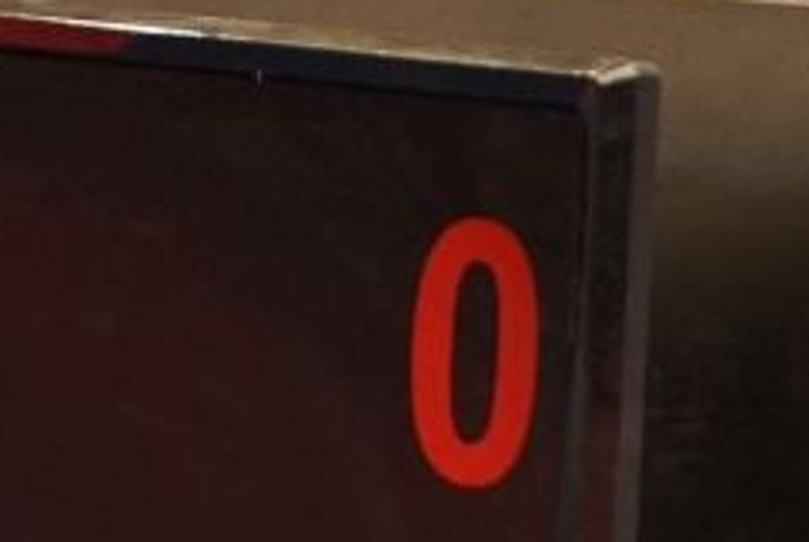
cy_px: 1007
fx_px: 33434
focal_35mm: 1486
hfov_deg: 1.4
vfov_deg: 0.9
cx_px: -705
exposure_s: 1/1000
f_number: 2.8
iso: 3200
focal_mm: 200
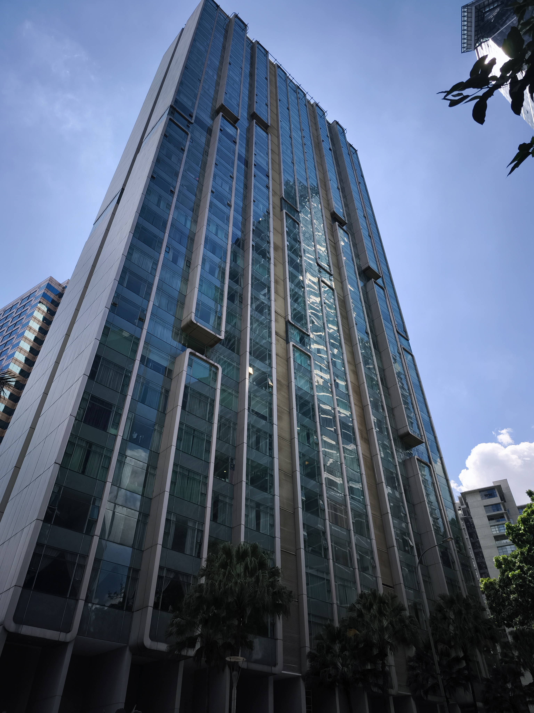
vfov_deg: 73.9
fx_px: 473
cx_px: 267
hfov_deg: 58.9
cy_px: 356
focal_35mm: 23
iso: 50
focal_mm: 6.57
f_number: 1.6
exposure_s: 1/3064
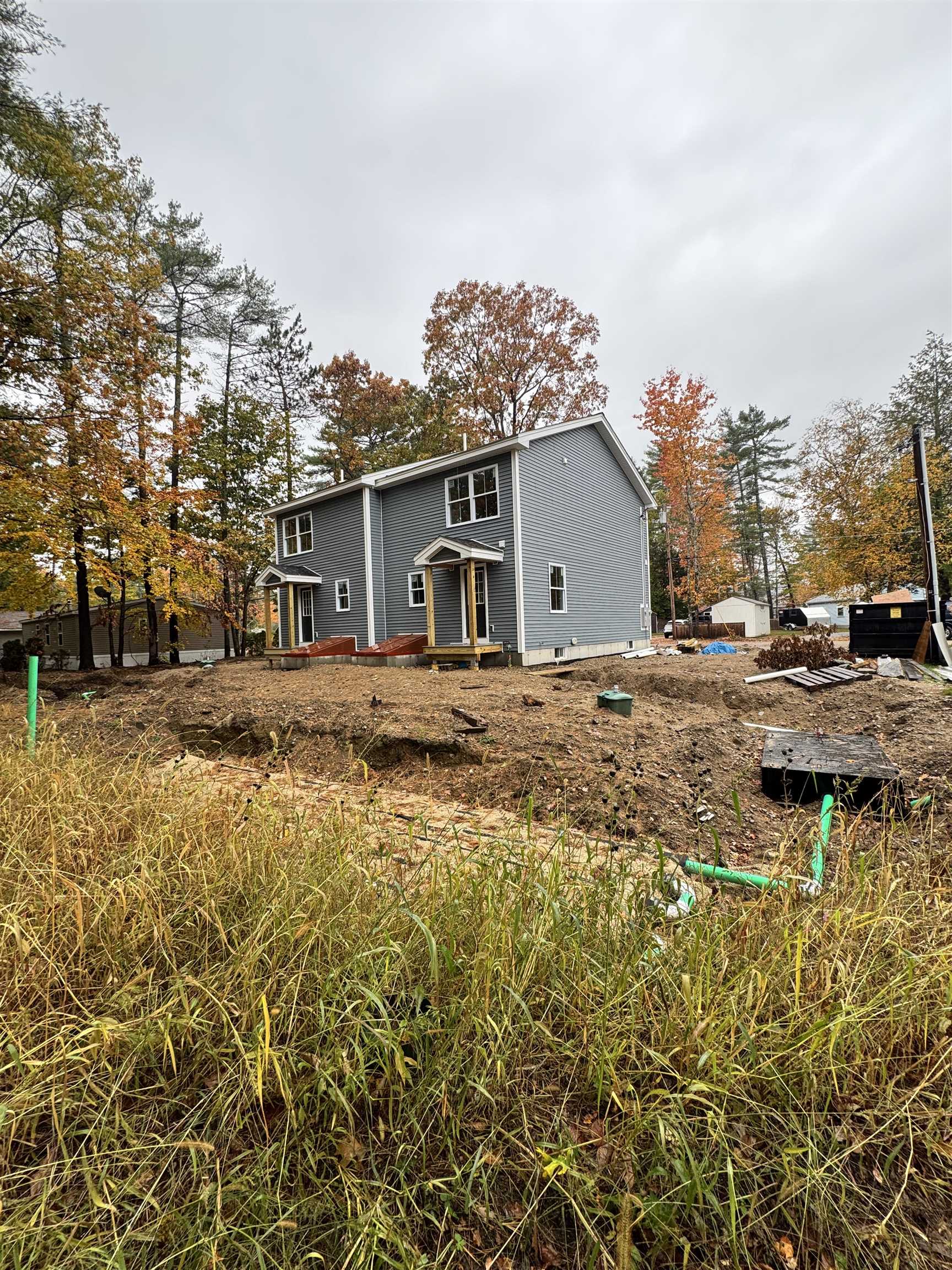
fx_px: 513
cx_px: 476
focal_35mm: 14
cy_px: 635
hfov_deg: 85.7
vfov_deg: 102.1
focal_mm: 2.22
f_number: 2.2
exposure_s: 1/135
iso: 40
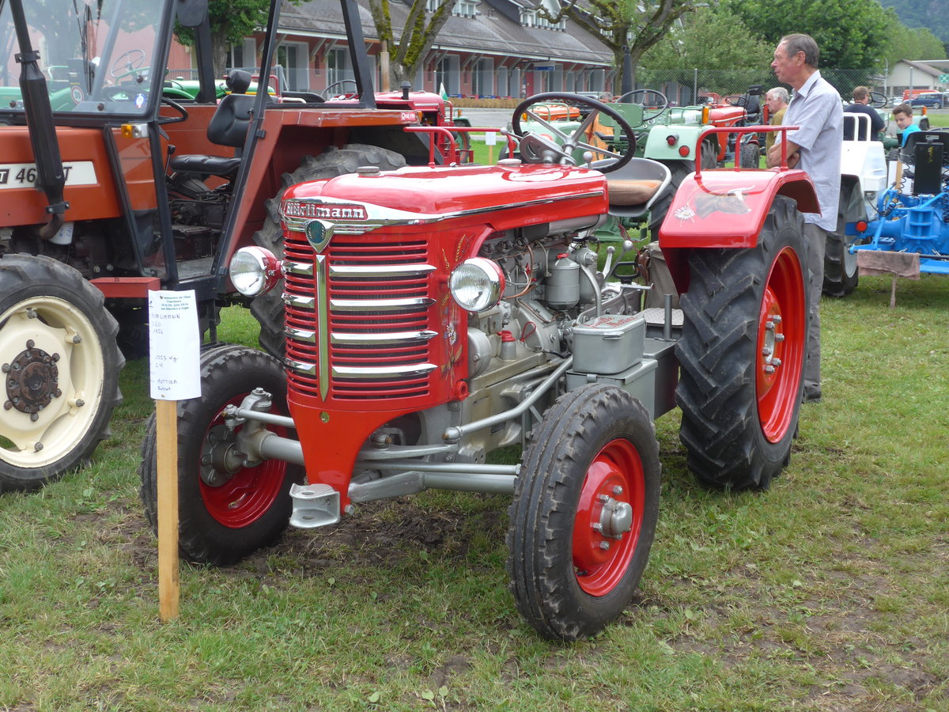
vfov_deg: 31.5
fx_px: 1261
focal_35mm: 46
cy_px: 356
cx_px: 474
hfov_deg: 41.2
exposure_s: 1/250
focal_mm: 9.5
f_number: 3
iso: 80
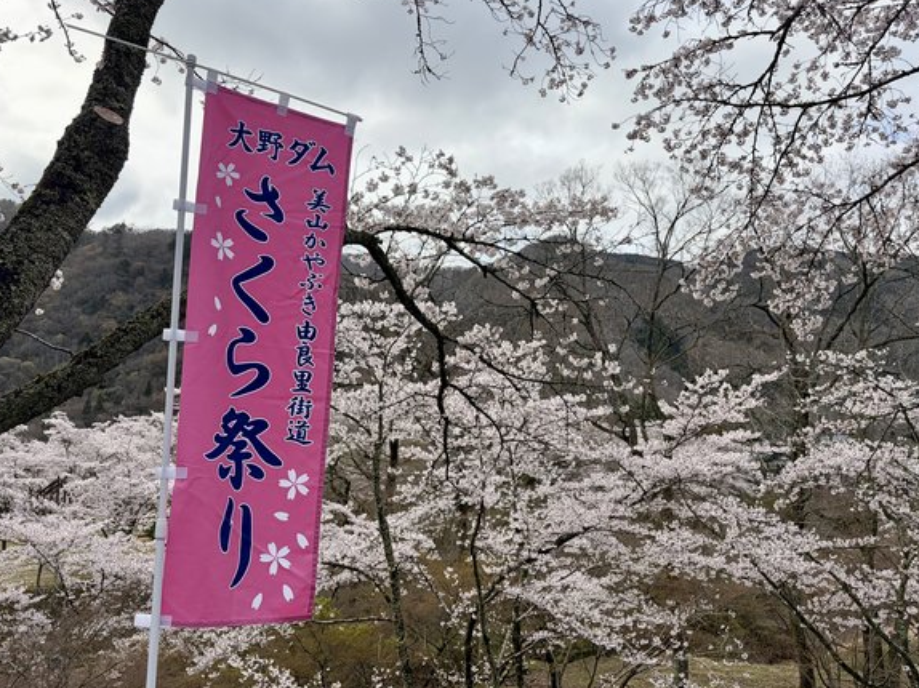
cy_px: 363
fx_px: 770
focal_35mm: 29
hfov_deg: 61.7
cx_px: 443
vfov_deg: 48.2
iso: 64
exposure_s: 1/3623
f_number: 1.6
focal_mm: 5.96
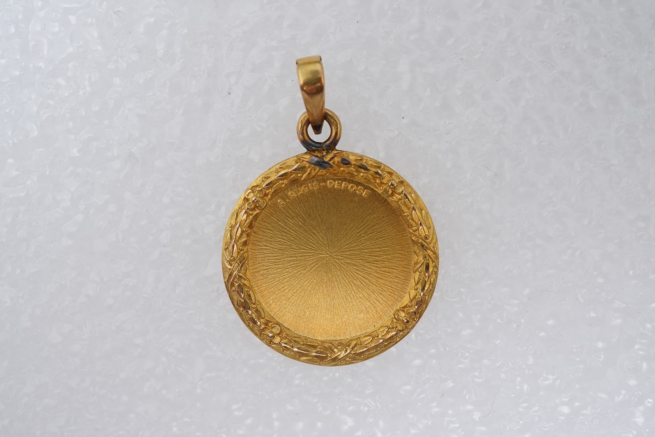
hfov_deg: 43.6
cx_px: 328
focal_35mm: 45
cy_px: 218
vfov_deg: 29.9
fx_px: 819
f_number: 16
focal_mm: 30
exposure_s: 1/125
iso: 400
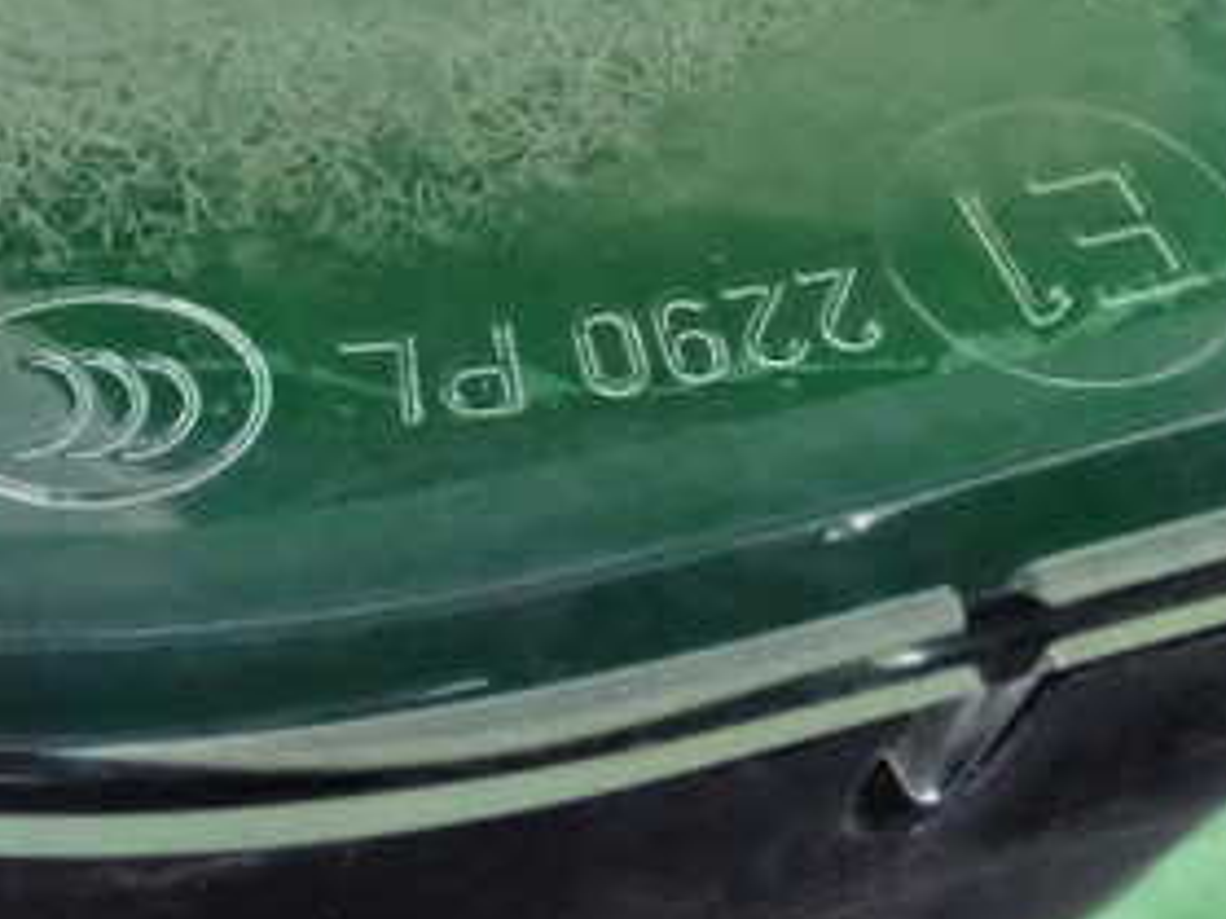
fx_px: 3576
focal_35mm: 101
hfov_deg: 19.4
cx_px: 505
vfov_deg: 14.5
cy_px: 62
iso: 4000
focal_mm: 8.4
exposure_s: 1/100
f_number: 3.1
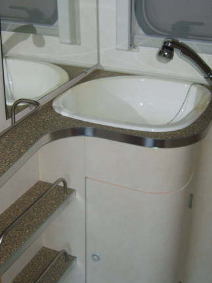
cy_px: 125
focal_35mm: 52
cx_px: 84
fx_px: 425
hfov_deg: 28.0
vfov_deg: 36.8
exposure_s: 1/30
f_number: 2.8
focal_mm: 7.4
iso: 100
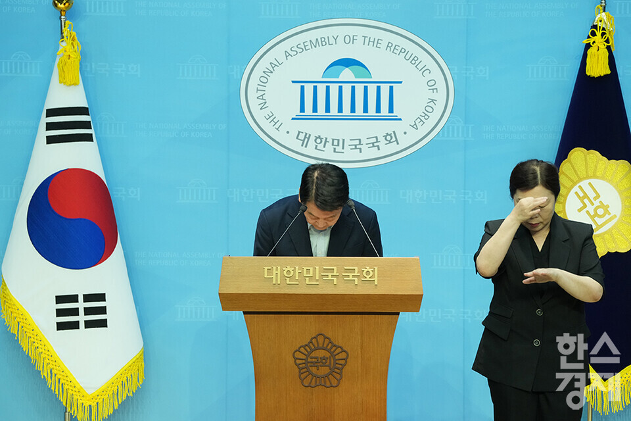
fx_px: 2979
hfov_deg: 12.1
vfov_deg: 8.1
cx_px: 316
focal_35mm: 170
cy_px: 210
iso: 3200
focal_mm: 170
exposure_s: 1/200
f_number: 6.3
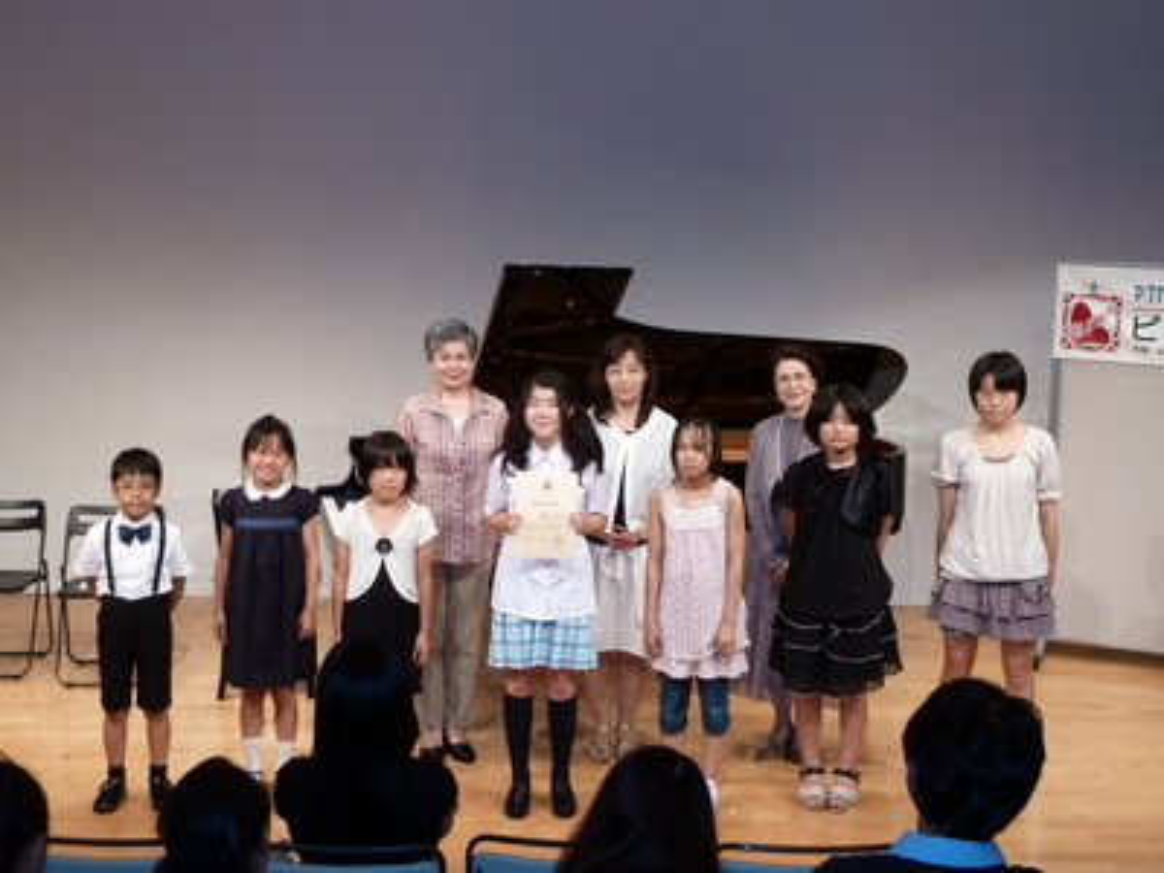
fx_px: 1749
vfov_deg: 28.0
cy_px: 436
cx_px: 582
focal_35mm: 52
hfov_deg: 36.8
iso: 250
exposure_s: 1/30
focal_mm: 8.5
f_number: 3.8
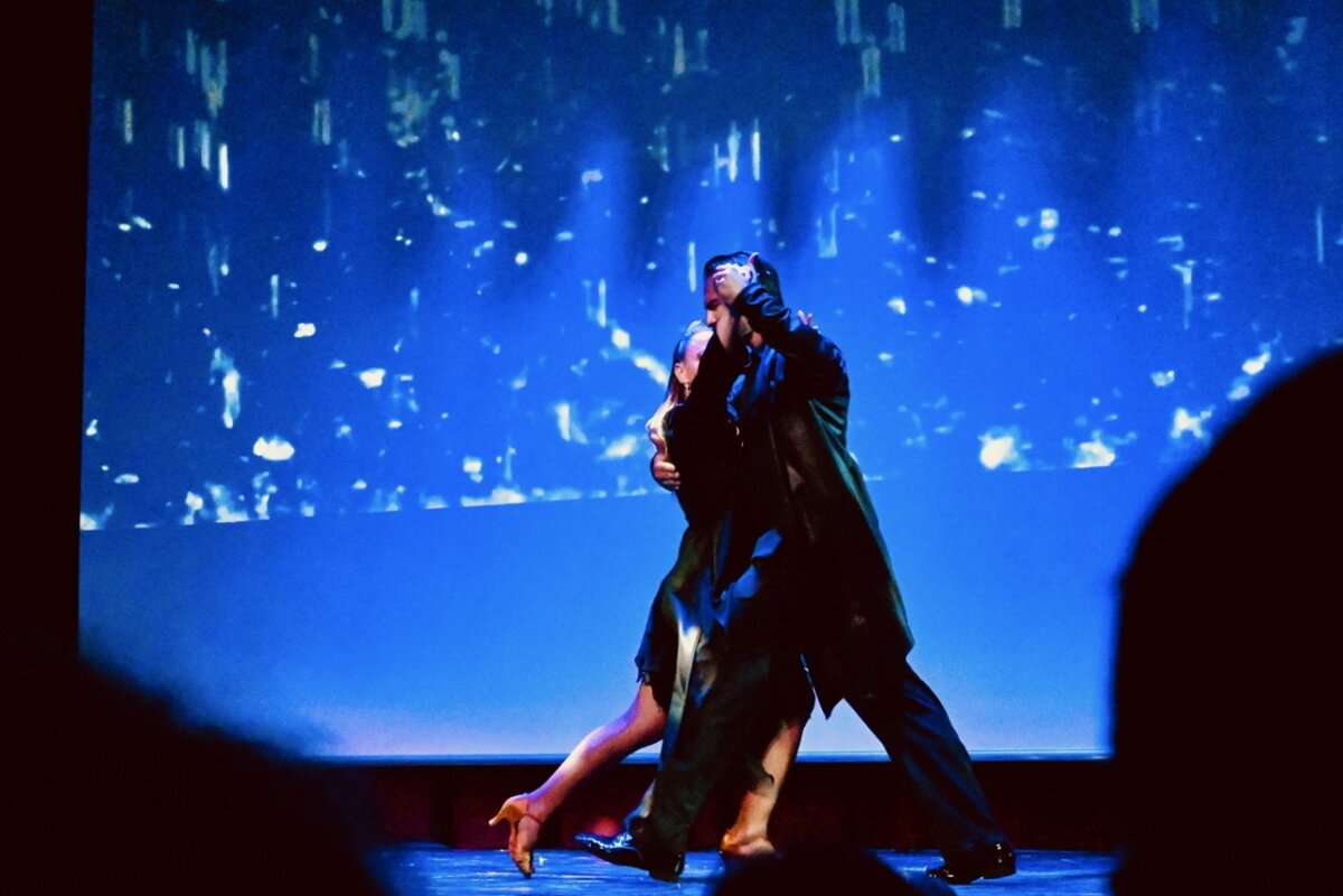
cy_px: 448
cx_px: 672
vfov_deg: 18.9
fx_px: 2686
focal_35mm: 72
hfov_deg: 28.1
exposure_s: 1/800
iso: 51200
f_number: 6
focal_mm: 48
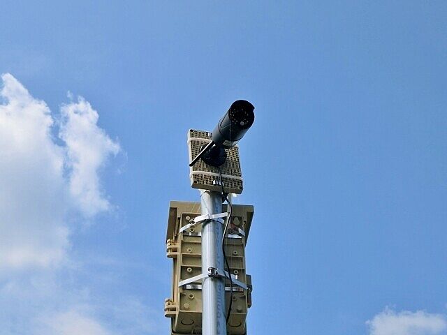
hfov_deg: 32.2
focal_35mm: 60
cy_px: 168
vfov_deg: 24.4
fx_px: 775
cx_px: 224
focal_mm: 12.8
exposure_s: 1/160
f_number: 12.1
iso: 80
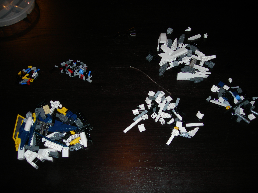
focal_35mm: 38
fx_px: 283
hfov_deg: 49.0
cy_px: 96
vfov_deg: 37.7
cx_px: 129
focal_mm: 7.8
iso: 50
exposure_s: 1/60.1
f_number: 2.8
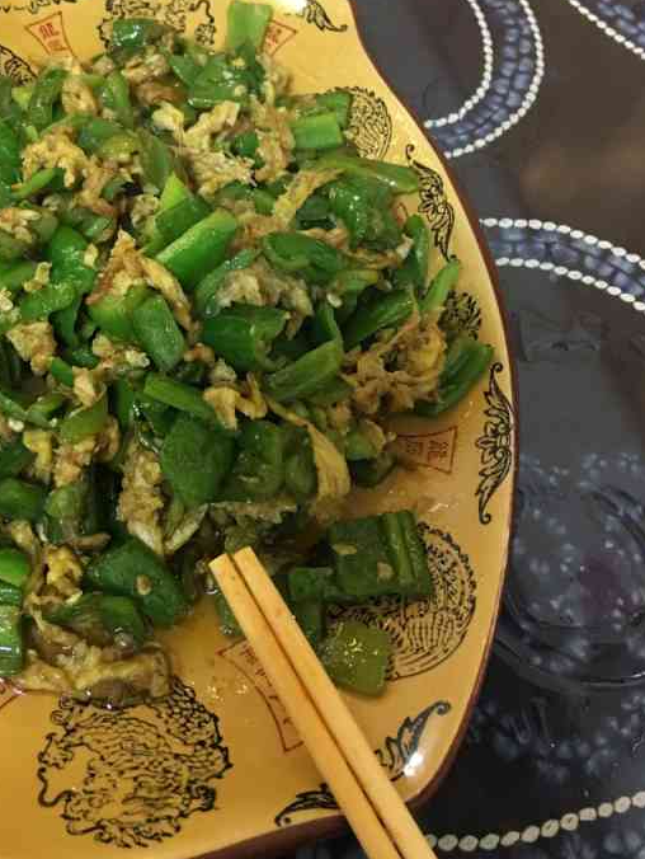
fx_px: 993
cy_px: 313
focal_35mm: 40
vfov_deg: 46.3
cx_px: 212
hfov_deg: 35.6
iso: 100
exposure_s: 1/10
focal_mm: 4.15
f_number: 2.2
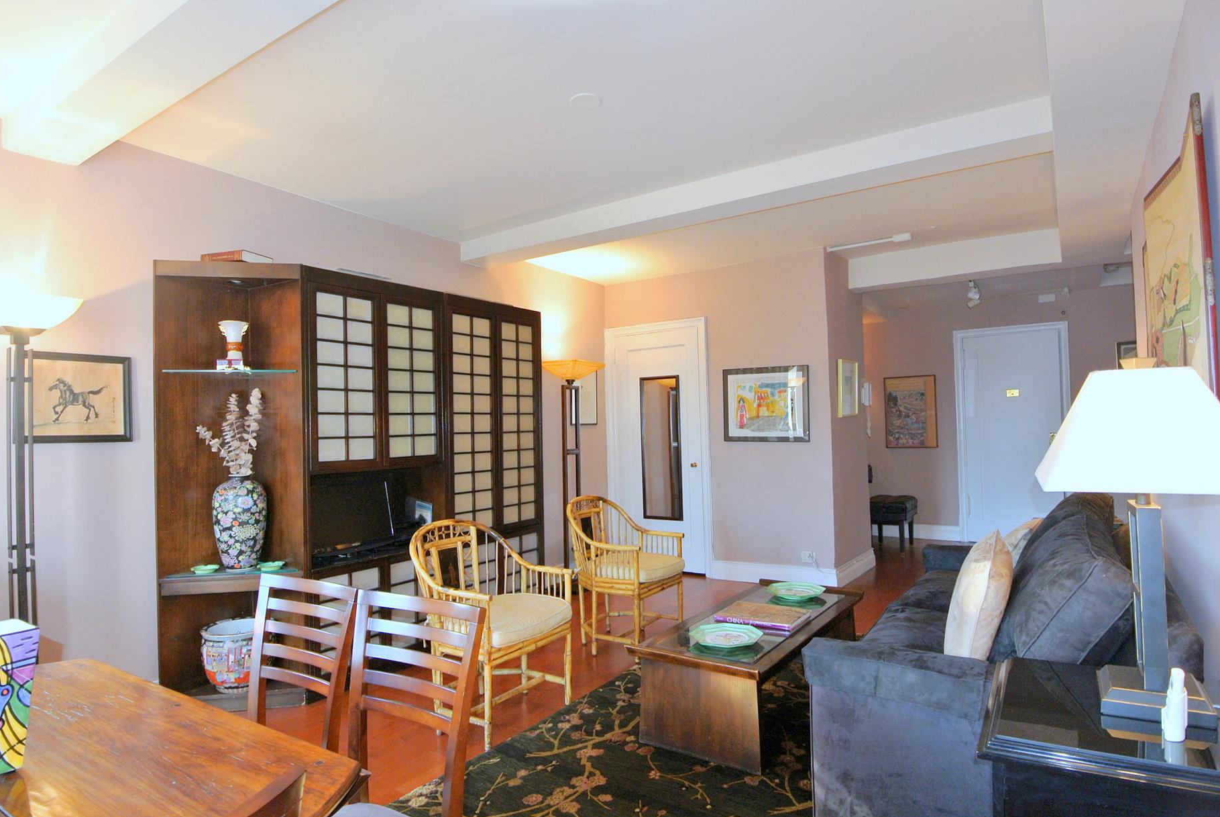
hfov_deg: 86.8
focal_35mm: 19
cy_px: 409
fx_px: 645
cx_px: 620
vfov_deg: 64.7
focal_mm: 6.7
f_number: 3.5
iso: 280
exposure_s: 1/60
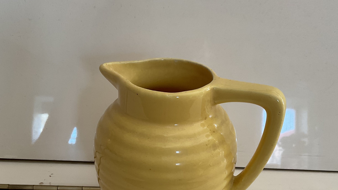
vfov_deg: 27.3
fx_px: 385
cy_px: 146
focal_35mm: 43
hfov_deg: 47.4
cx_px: 170
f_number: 1.8
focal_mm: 3
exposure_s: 1/50
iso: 64
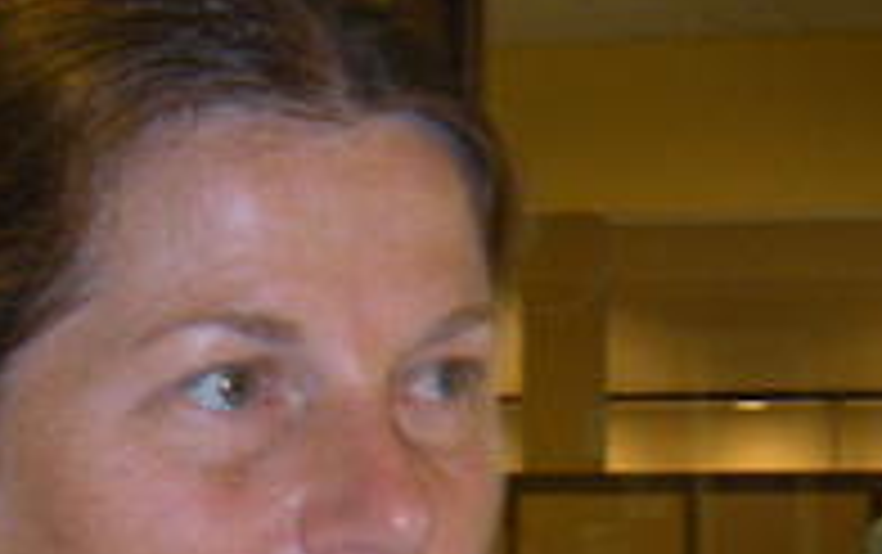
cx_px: 738
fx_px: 2912
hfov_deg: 17.1
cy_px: 770
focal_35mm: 121
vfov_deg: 10.6
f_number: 3.8
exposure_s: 1/30
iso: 200
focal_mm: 5.9
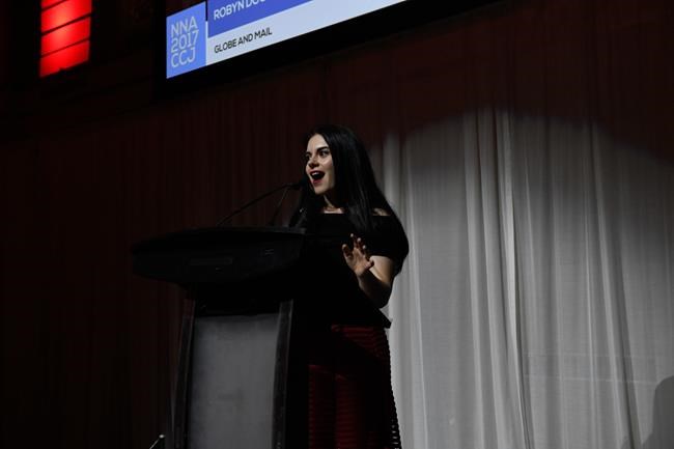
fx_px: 824
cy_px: 224
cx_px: 337
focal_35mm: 44
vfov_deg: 30.5
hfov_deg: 44.5
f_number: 5
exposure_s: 1/400
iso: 4000
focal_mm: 44
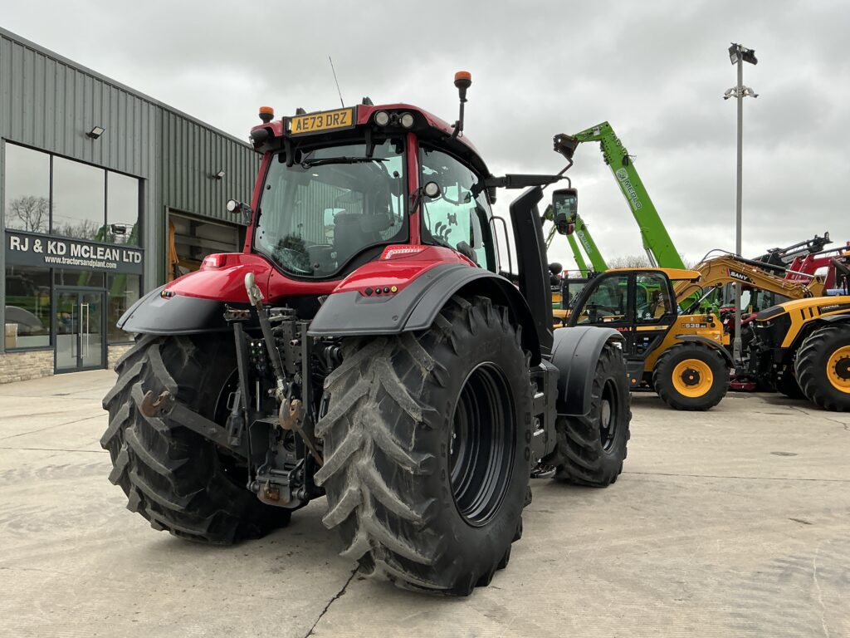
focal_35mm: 28
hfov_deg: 63.4
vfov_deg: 49.7
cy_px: 319
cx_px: 425
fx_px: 688
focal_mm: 3
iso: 25
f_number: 1.8
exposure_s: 1/264
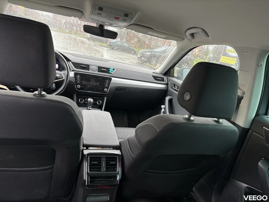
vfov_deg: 53.1
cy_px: 101
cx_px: 134
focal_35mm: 26
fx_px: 202
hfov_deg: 67.3
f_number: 1.6
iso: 125
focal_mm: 5.96
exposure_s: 1/80
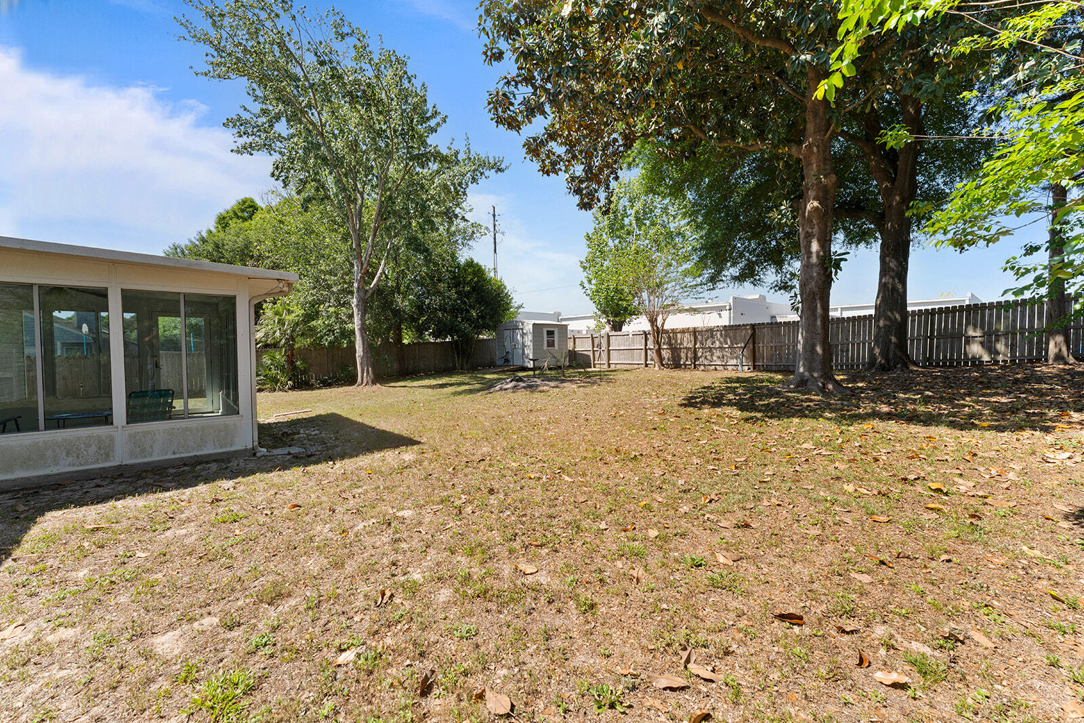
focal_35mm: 14
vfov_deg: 81.2
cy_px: 362
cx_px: 542
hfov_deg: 104.2
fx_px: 422
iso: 125
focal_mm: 14
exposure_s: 1/60
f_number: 7.1
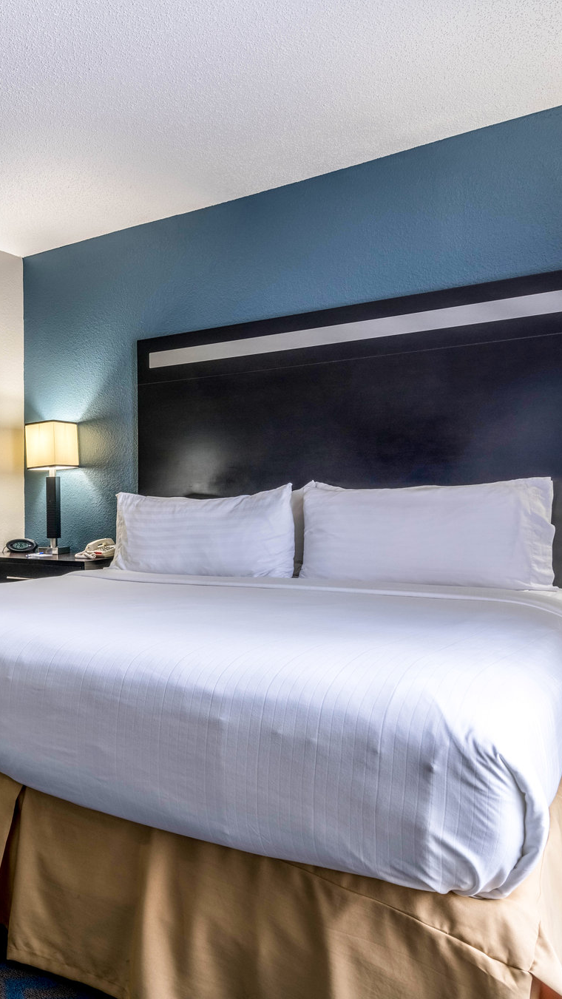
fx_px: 715
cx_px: 74
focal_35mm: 27
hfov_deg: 40.2
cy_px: 504
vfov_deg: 69.9
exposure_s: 1/80
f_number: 8
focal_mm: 17
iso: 320
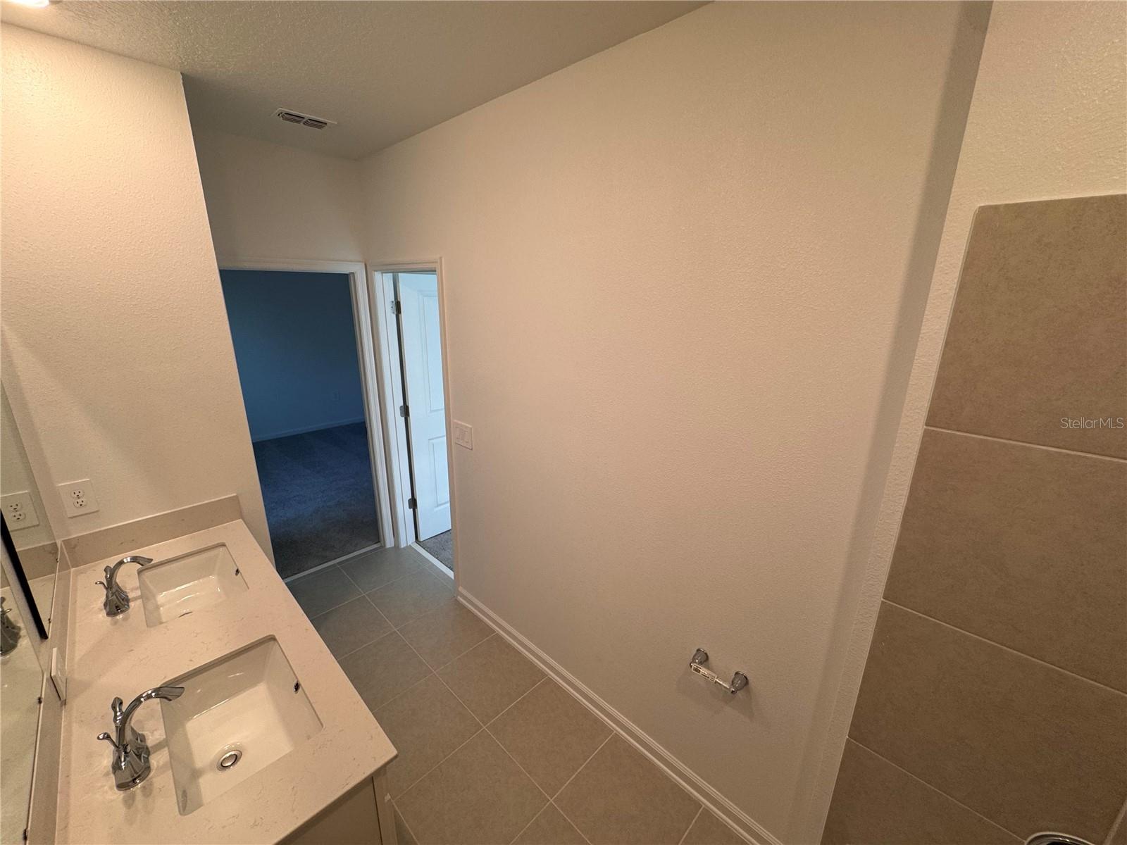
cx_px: 564
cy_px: 422
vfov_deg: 85.7
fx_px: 456
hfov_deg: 102.1
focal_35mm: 14
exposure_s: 1/120
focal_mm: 2.22
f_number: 2.2
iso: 125
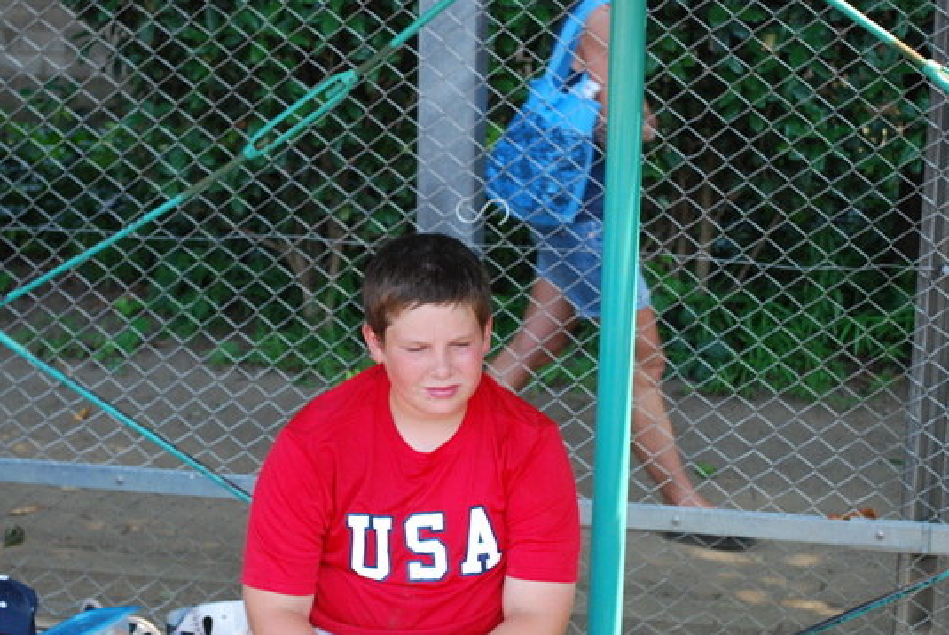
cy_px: 378
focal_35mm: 79
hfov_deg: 25.6
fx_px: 2085
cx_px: 417
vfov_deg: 17.3
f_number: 5.3
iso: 200
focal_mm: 44
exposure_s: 1/125
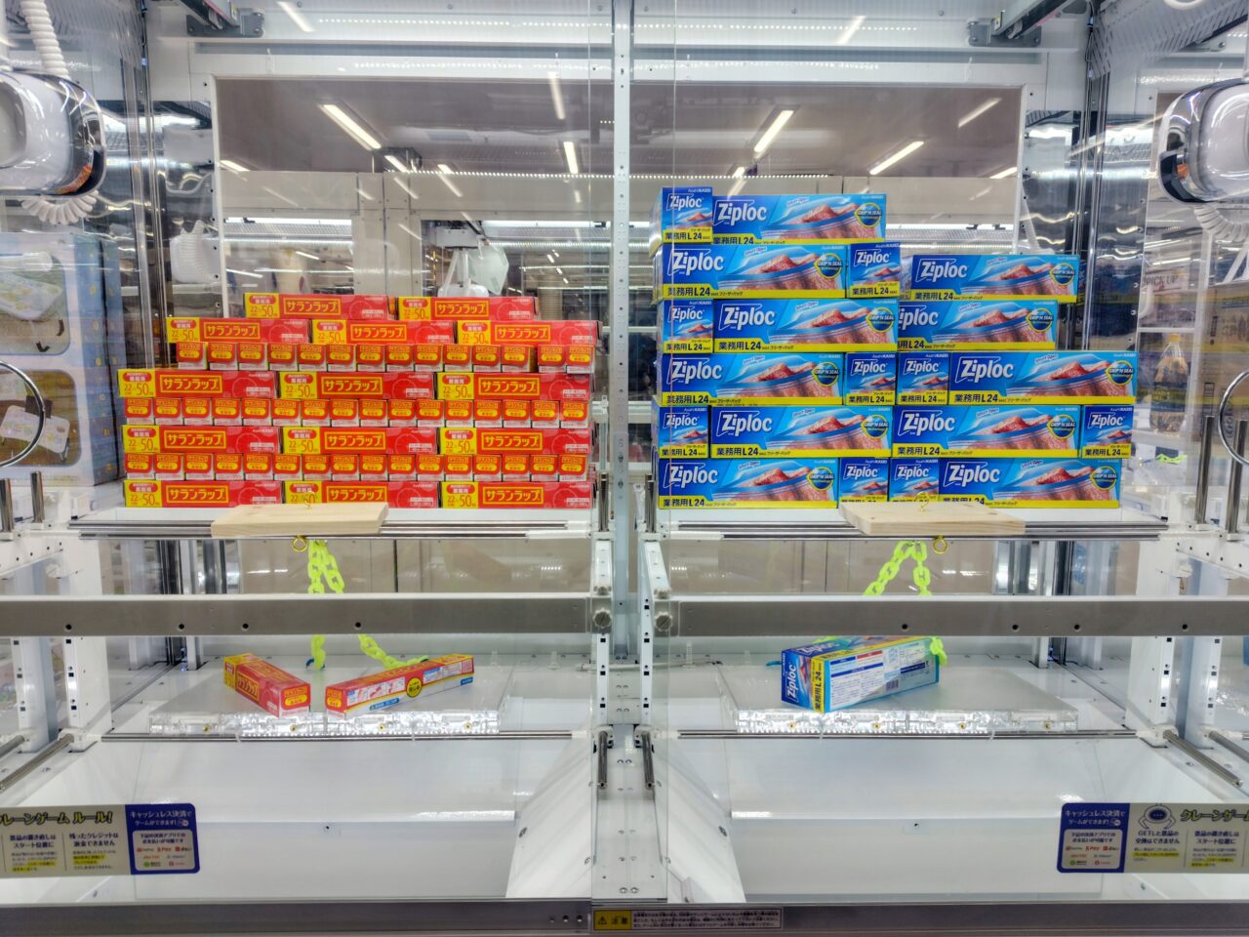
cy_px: 468
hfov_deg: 73.9
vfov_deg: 58.9
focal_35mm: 23
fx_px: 830
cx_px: 624
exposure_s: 1/272
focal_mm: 5.6
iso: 50
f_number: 1.9
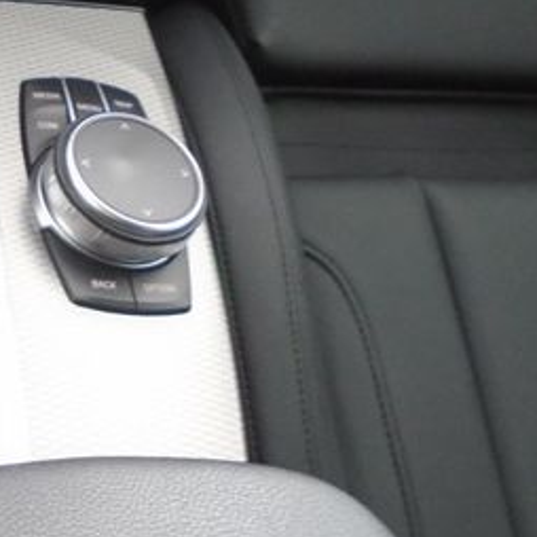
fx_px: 1018
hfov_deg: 26.6
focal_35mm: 58
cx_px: -87
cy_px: 199
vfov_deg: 29.4
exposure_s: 1/25
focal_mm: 4.6
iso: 400
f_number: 3.2
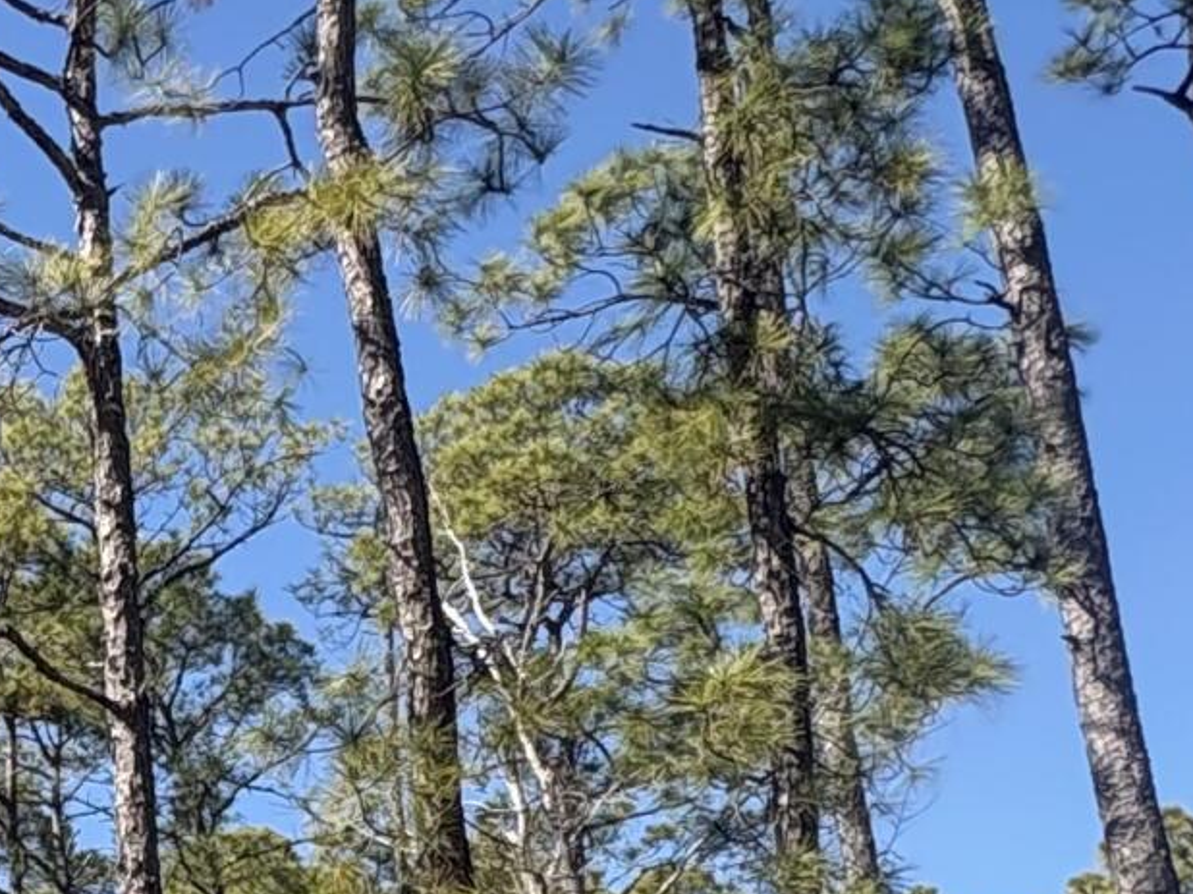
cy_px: 1230
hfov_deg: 23.4
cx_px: -558
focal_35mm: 68
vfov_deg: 19.5
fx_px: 2343
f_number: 2.2
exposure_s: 1/779
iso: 40
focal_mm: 2.22
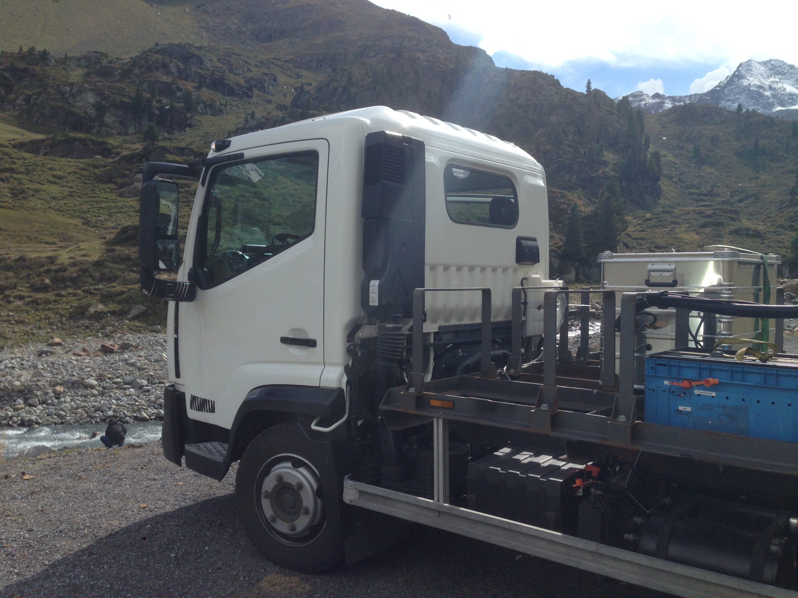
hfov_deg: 55.4
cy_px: 299
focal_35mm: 33
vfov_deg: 42.9
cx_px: 399
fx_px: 761
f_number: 2.4
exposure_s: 1/1695
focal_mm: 4.12
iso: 50
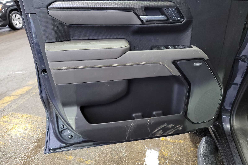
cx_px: 124
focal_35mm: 25
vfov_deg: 51.3
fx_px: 172
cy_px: 78
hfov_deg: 71.5
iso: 1096
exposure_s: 1/59
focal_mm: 6.7
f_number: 1.8
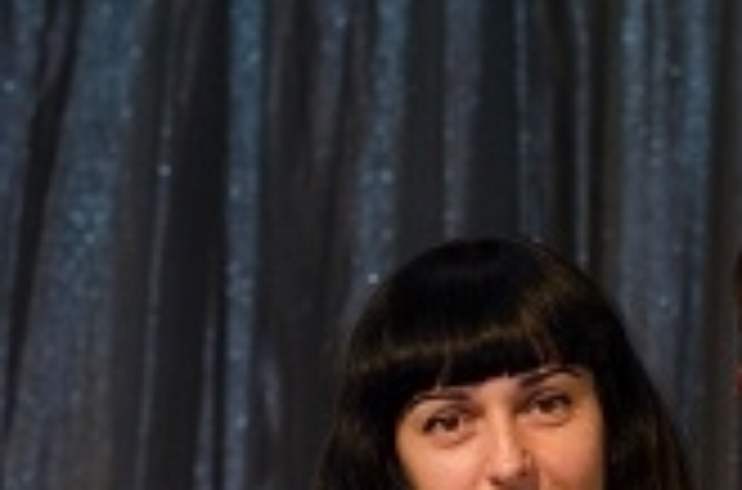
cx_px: 782
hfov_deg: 11.2
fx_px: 3740
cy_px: 566
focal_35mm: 182
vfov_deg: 7.4
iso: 250
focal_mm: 50
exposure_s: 1/200
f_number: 3.2
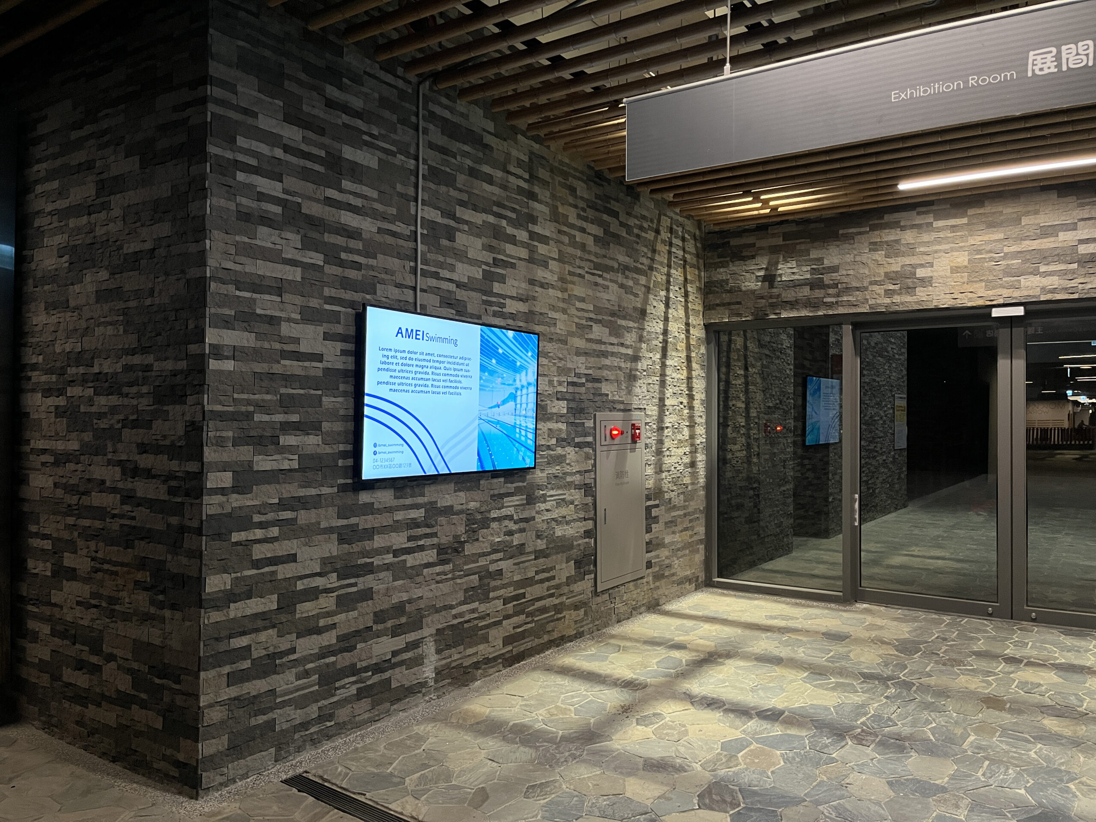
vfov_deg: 53.1
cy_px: 411
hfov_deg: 67.3
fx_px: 823
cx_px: 548
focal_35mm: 26
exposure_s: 1/60
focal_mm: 5.1
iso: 250
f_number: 1.6
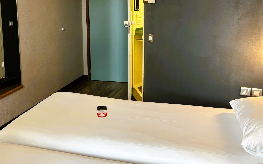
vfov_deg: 39.2
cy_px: 62
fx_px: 229
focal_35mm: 32
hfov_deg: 59.7
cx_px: 133
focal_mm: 5.96
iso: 80
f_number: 1.6
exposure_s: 1/50
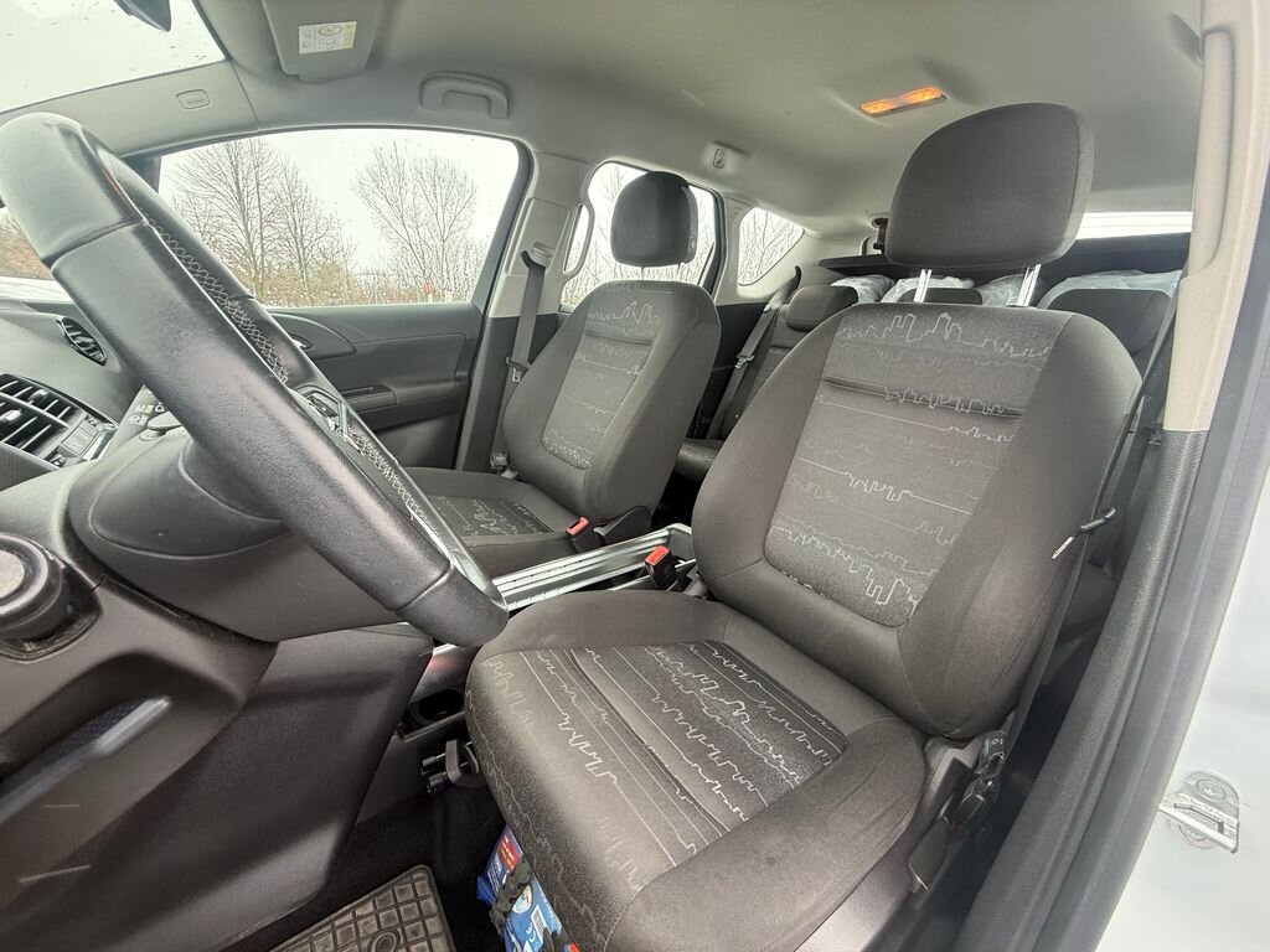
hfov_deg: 102.1
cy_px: 476
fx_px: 514
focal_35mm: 14
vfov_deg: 85.7
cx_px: 635
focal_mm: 2.22
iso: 100
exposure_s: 1/99
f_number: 2.2
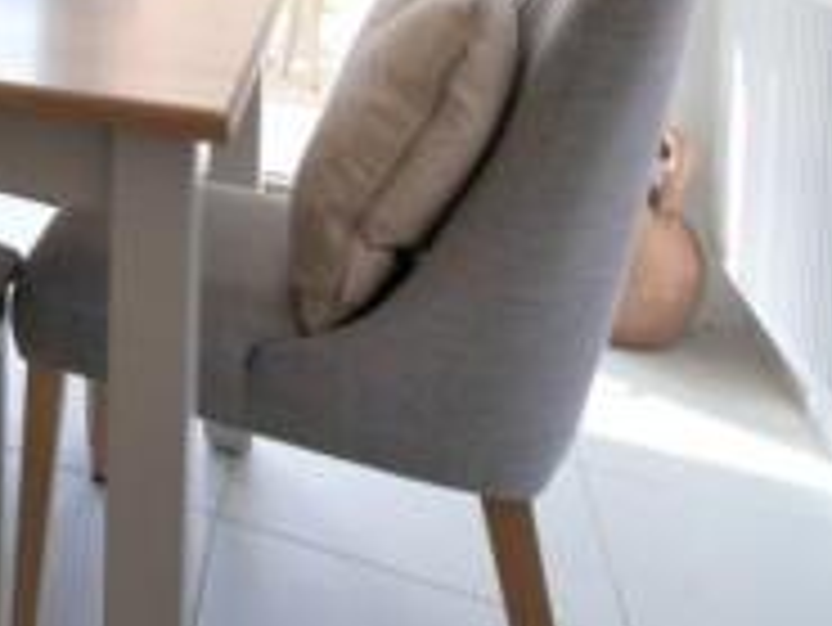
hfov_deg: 29.1
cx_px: -382
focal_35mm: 44
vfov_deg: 28.1
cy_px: -155
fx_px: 1058
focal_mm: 7
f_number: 4.5
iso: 200
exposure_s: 1/160
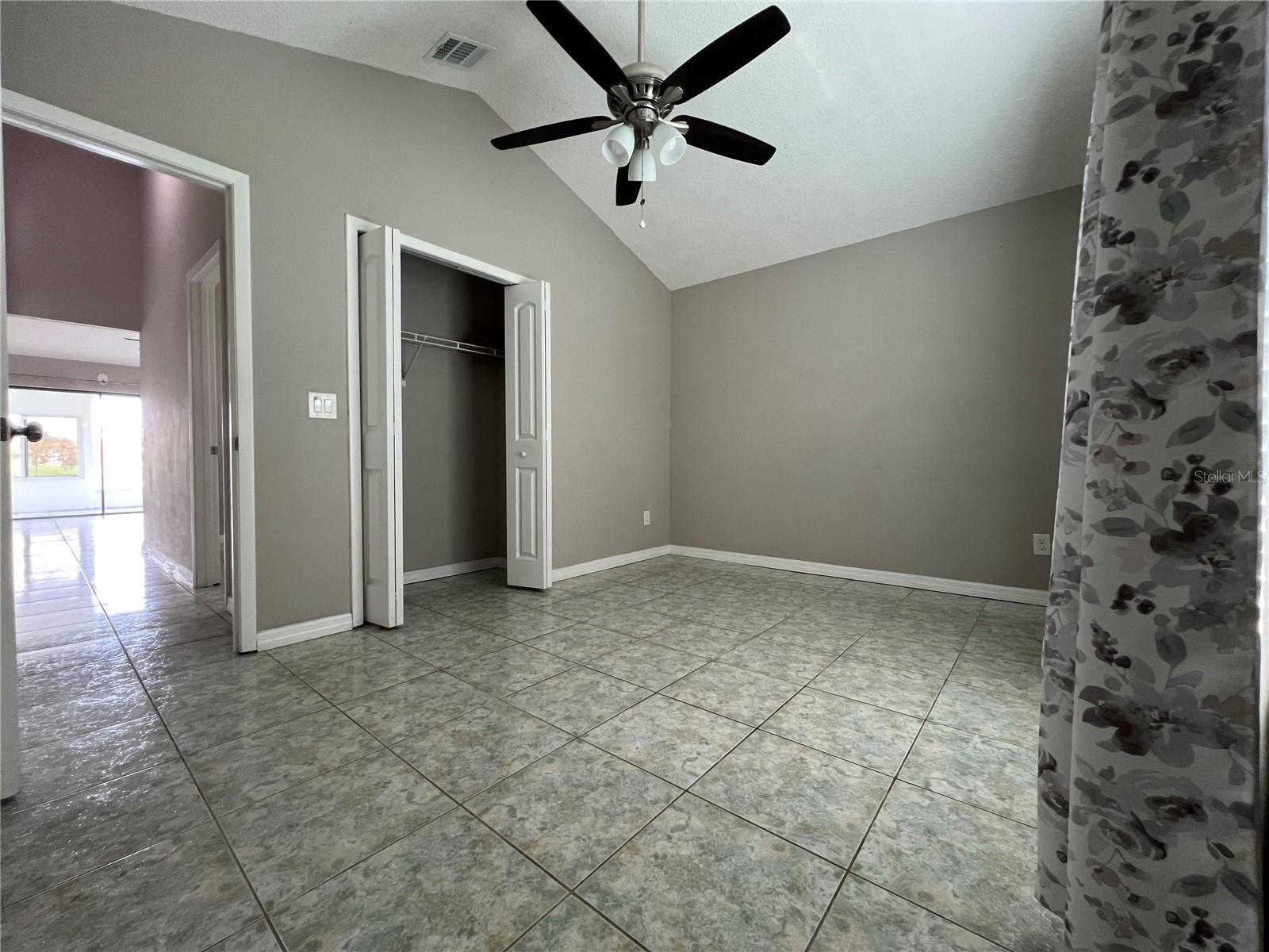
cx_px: 634
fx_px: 477
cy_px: 476
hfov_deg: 106.2
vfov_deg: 89.9
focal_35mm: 13
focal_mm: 1.57
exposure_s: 1/60
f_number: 1.8
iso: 200
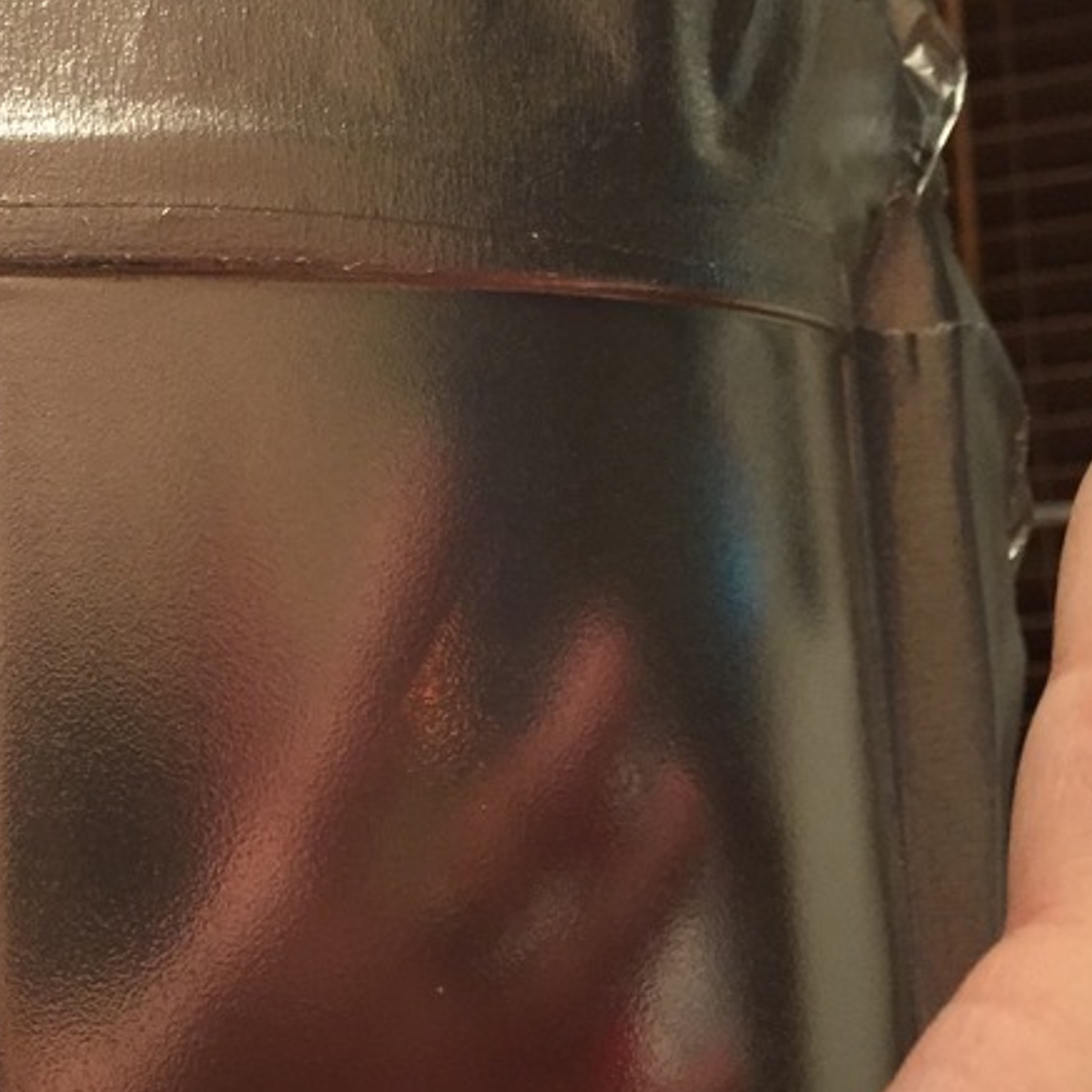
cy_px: 600
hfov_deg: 26.3
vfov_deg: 28.6
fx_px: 2141
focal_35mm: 60
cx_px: -112
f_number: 2.2
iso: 250
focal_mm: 4.15
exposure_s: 1/24
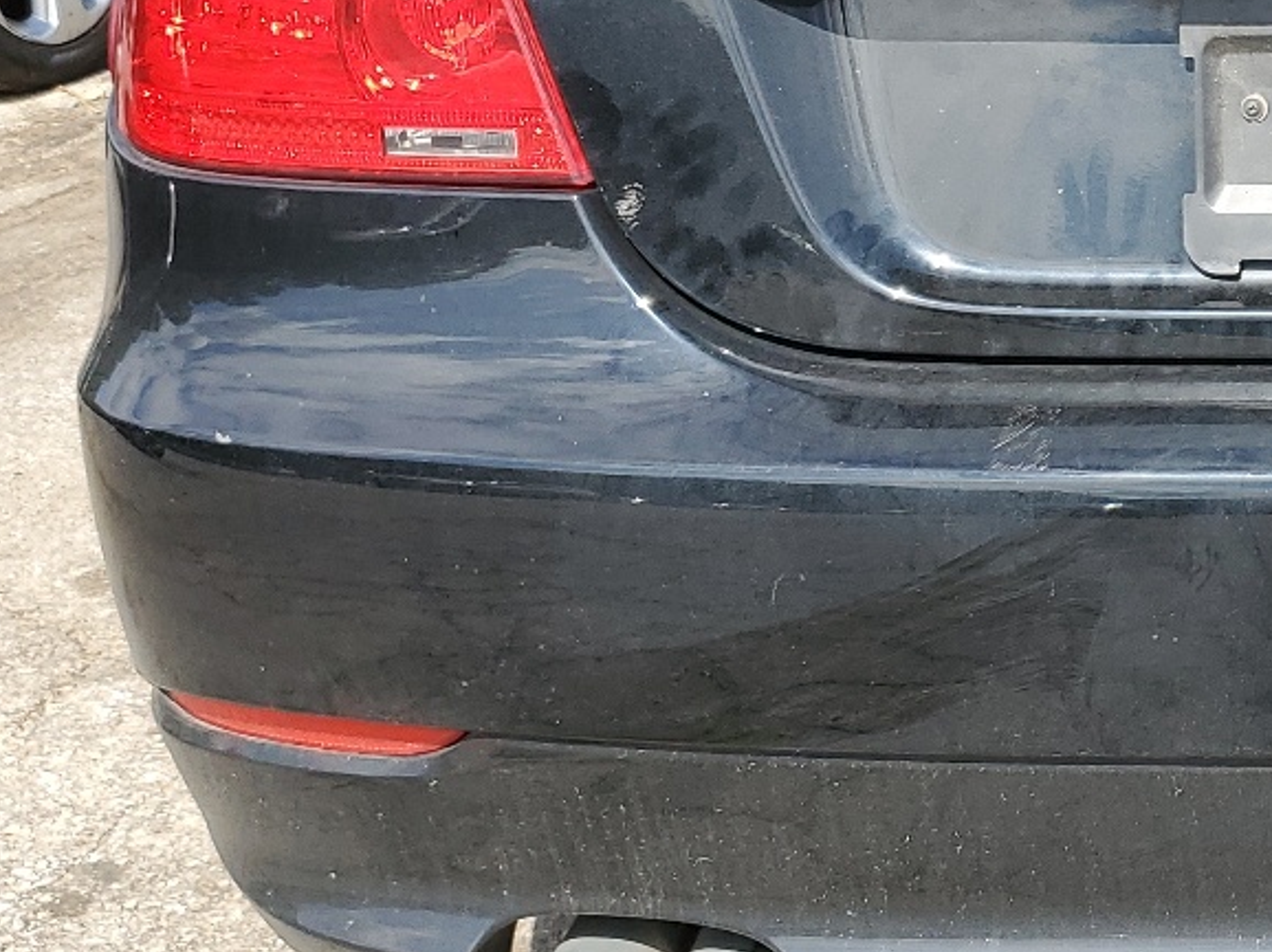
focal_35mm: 72
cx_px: 1479
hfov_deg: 24.7
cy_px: 180
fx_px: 2645
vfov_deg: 20.2
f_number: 1.5
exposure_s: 1/1429
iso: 50
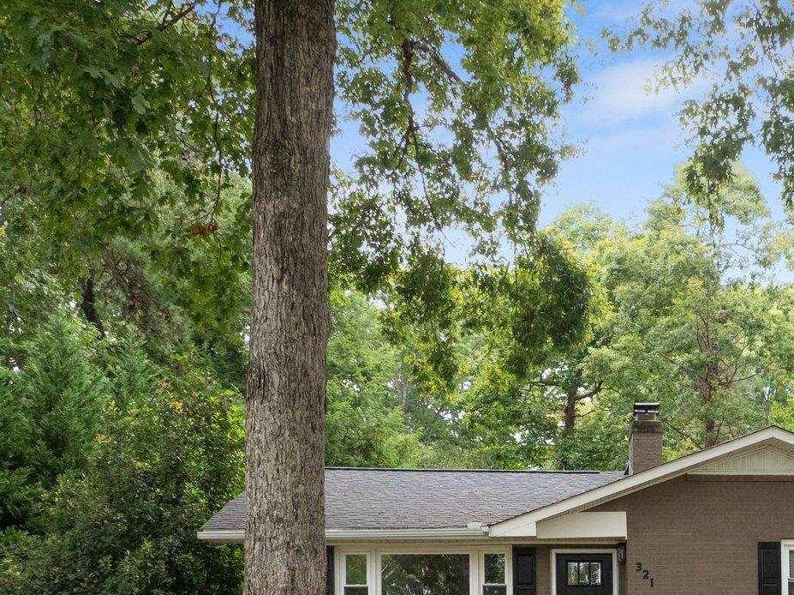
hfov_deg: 34.7
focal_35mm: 53
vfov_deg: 25.5
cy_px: 656
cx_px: 672
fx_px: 1215
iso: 400
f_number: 2.8
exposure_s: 1/100
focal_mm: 12.29
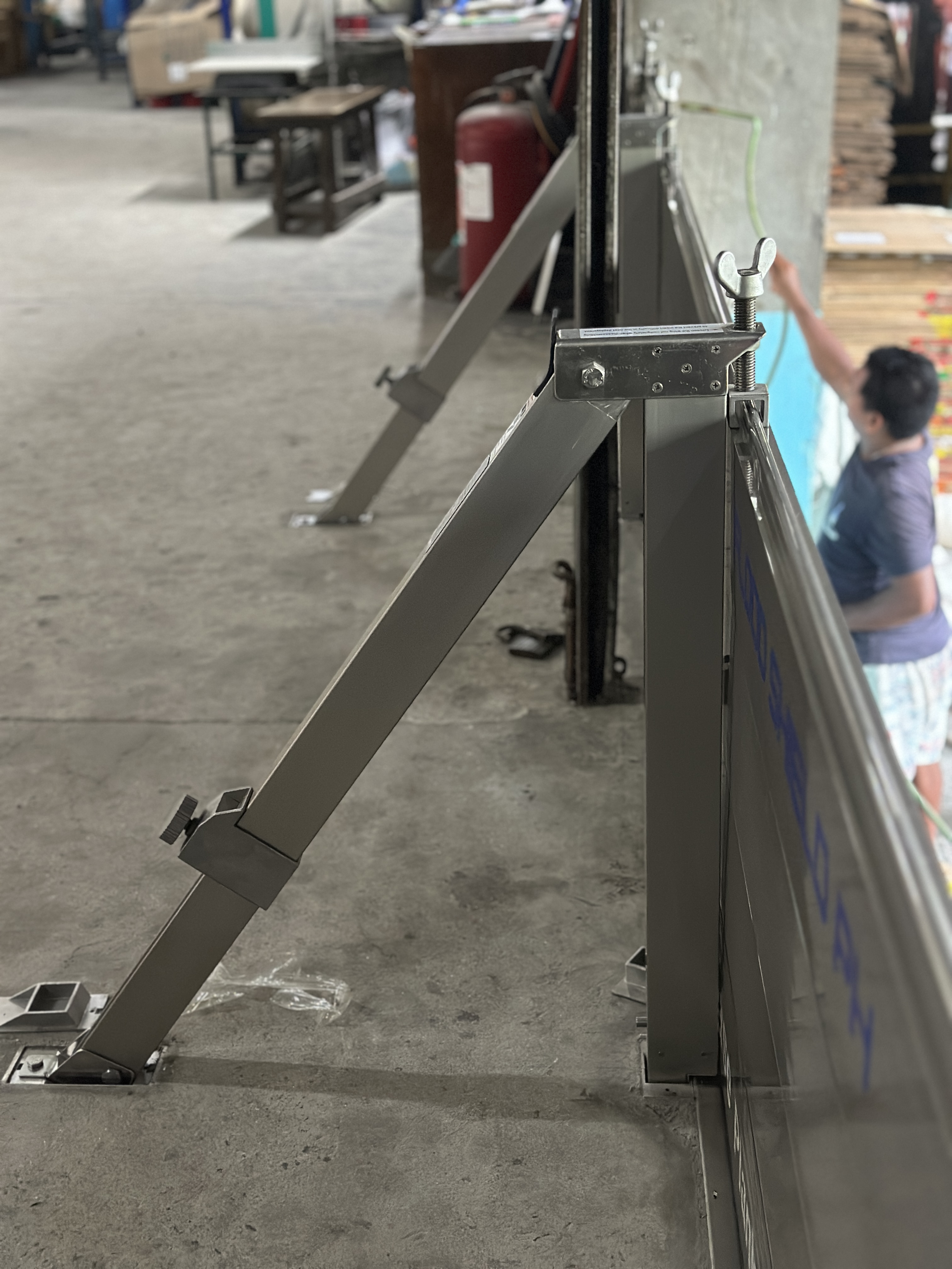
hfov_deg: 30.3
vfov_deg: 39.7
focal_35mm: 48
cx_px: 476
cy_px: 634
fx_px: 1760
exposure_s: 1/31
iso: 800
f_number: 1.78
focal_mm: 6.86
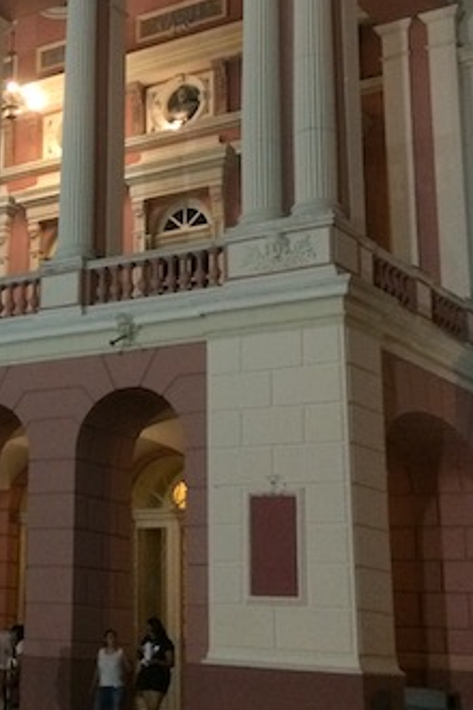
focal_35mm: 65
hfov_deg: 20.0
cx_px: -53
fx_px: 1281
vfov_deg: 30.9
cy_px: 274
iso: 320
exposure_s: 1/30
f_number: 2.2
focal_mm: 4.15
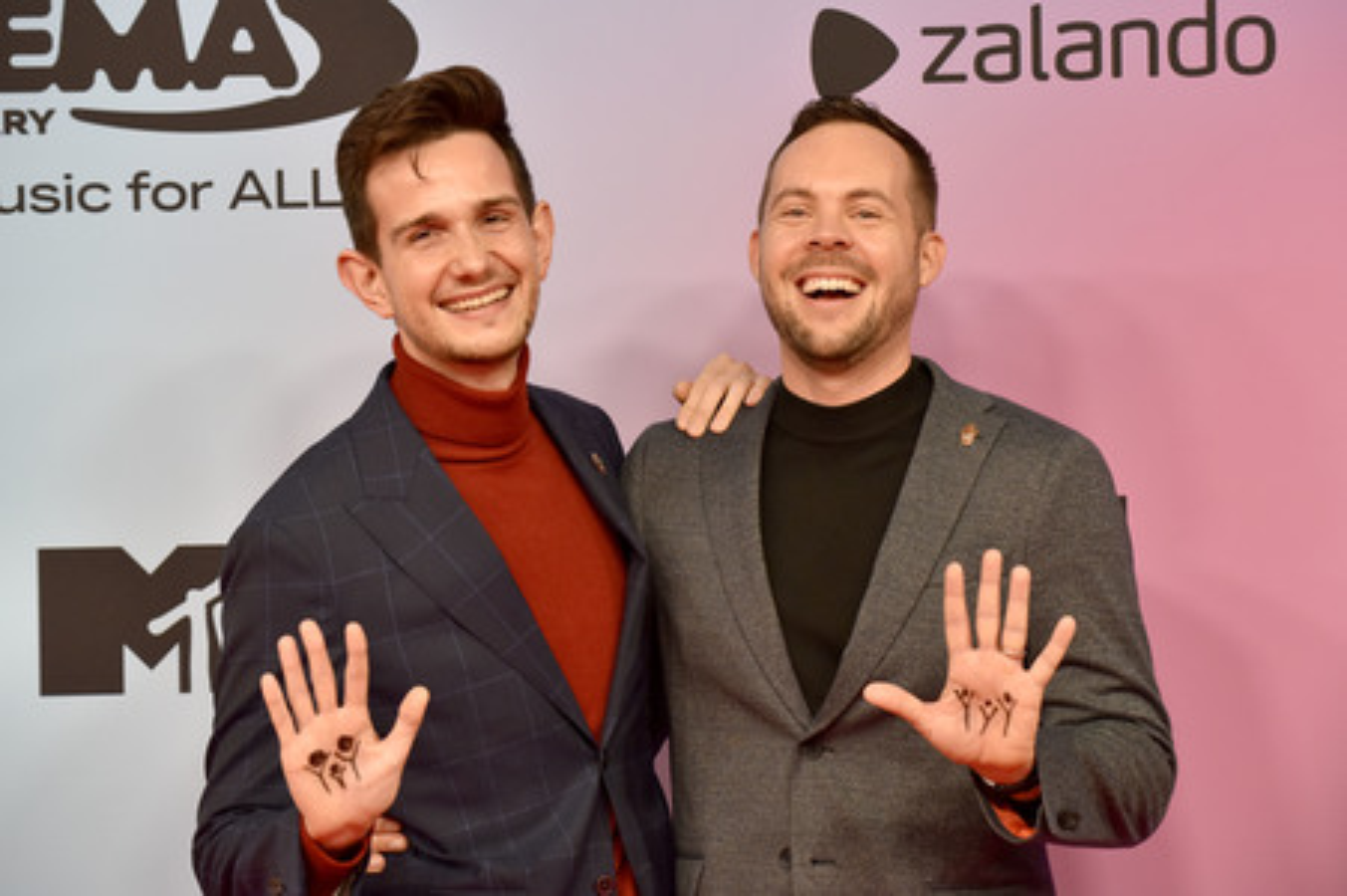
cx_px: 674
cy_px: 448
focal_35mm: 125
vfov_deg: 11.0
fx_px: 4674
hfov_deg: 16.4
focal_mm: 125
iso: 2000
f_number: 5.6
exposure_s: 1/200
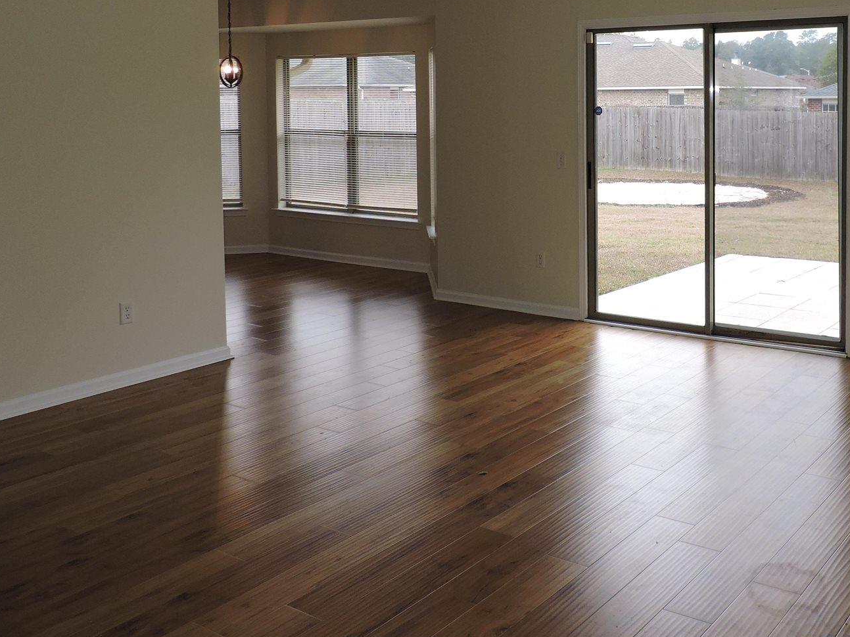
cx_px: 591
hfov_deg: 47.9
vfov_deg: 36.7
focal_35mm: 38
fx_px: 933
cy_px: 148
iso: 100
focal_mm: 4.3
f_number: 3
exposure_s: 1/125
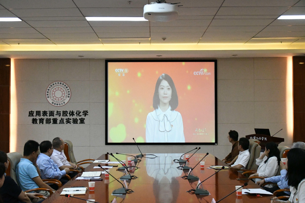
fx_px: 381
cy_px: 102
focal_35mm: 45
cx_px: 152
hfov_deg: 43.6
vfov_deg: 29.9
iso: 12800
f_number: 4
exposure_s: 1/1600
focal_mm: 30
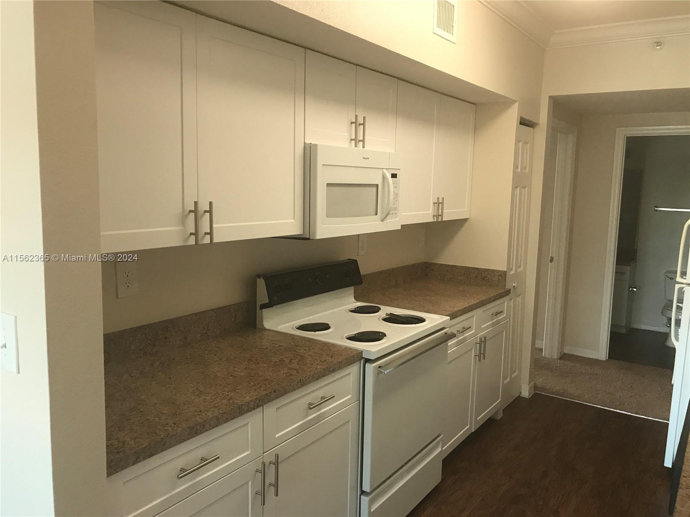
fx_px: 558
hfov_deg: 63.4
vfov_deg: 49.7
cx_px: 345
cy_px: 258
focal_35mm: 28
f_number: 1.8
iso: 40
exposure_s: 1/24
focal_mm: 3.99
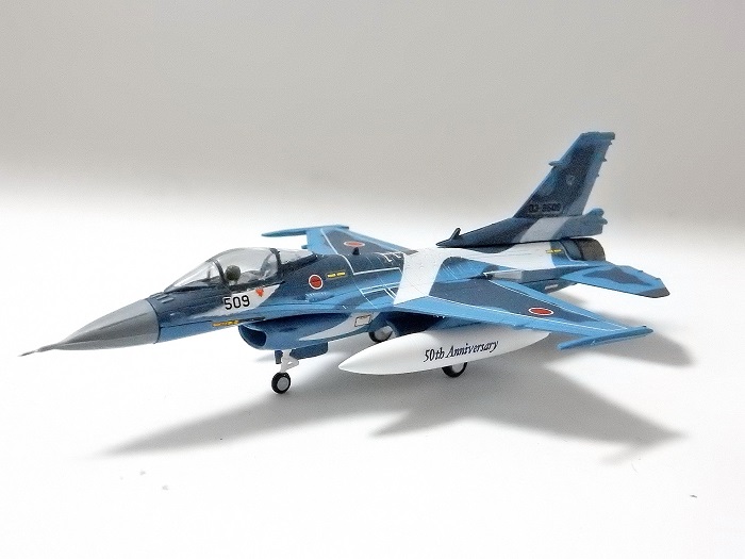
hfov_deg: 32.2
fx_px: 1291
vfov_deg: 24.4
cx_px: 372
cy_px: 280
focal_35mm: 60
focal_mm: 10.7
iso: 3200
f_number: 4.5
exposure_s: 1/60
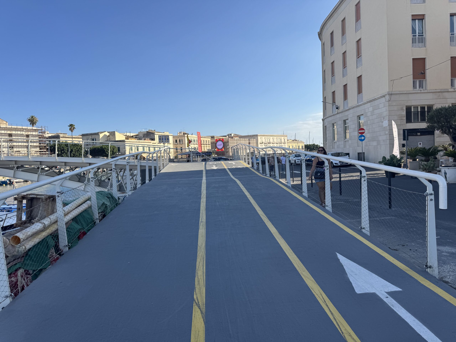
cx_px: 228
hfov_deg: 71.6
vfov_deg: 56.8
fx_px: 316
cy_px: 171
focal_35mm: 24
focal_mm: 6.76
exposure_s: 1/3802
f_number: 1.78
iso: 80
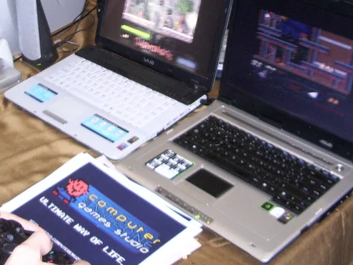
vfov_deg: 21.2
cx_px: 152
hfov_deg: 28.5
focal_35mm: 68
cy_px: 27
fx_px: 694
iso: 200
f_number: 2.6
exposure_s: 1/15
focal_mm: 5.8
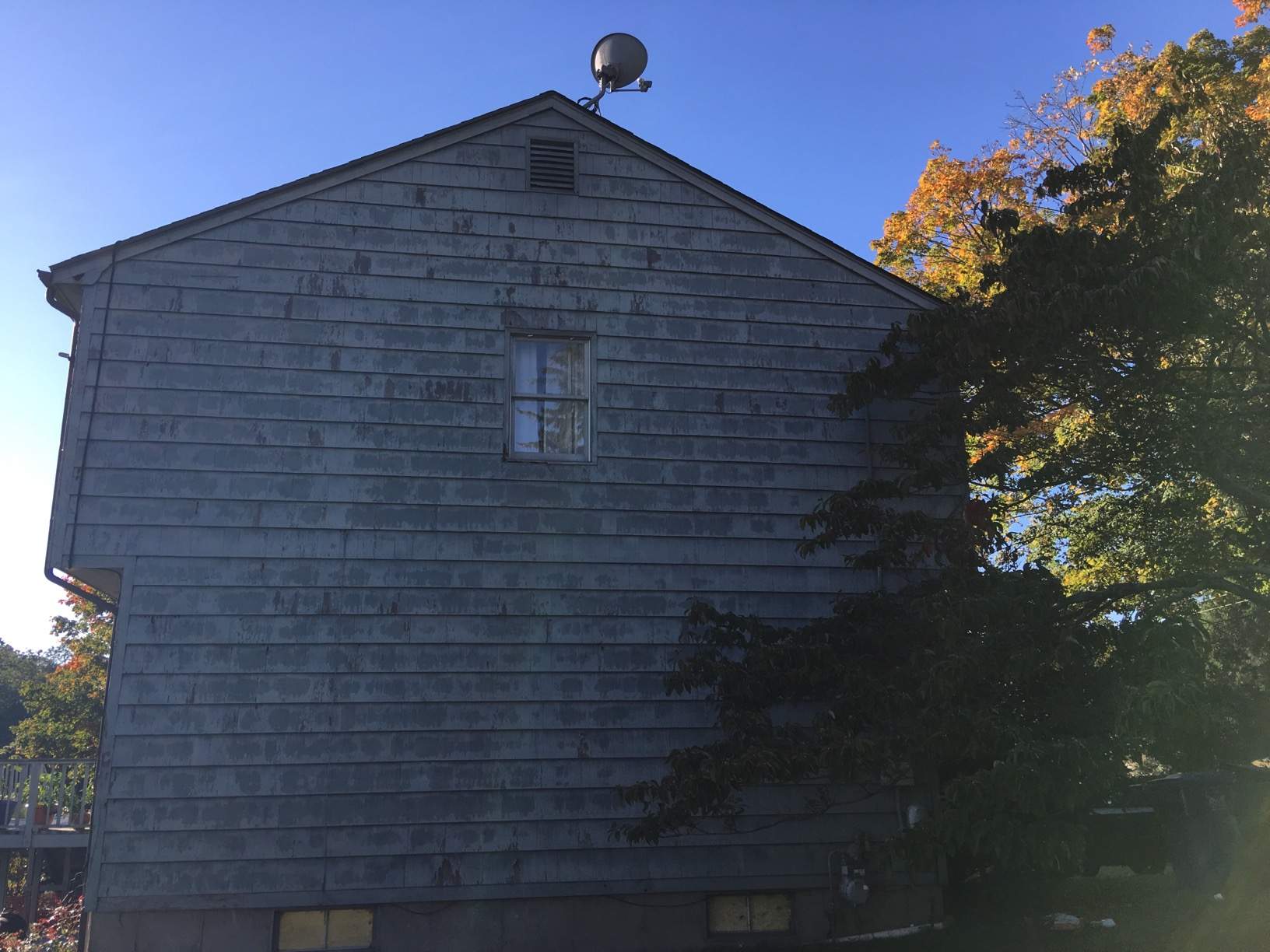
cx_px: 635
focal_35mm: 29
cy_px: 476
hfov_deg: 61.7
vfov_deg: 48.2
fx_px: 1064
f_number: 2.2
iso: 25
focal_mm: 4.15
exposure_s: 1/699
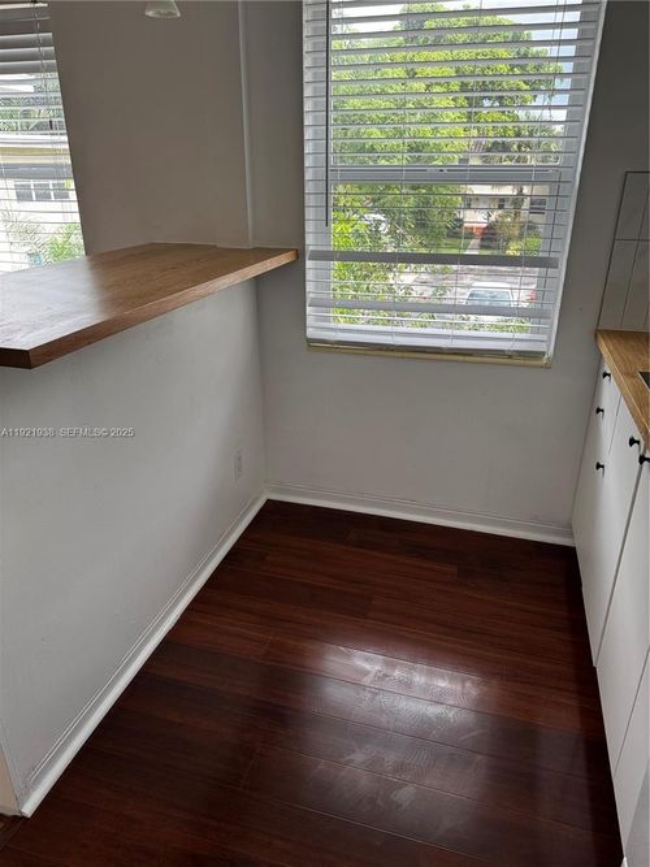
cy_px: 434
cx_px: 325
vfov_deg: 71.6
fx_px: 601
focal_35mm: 24
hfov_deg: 56.8
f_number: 1.78
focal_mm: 6.76
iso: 50
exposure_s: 1/121
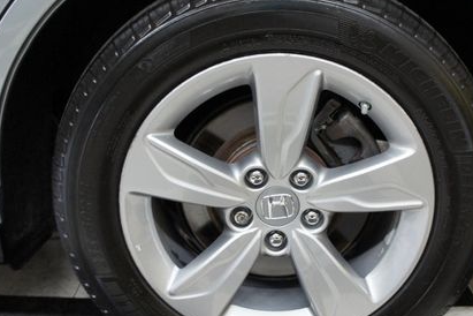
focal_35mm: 42
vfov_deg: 31.8
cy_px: 181
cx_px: 281
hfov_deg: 46.2
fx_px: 552
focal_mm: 18
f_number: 3.5
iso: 1600
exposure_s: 1/60
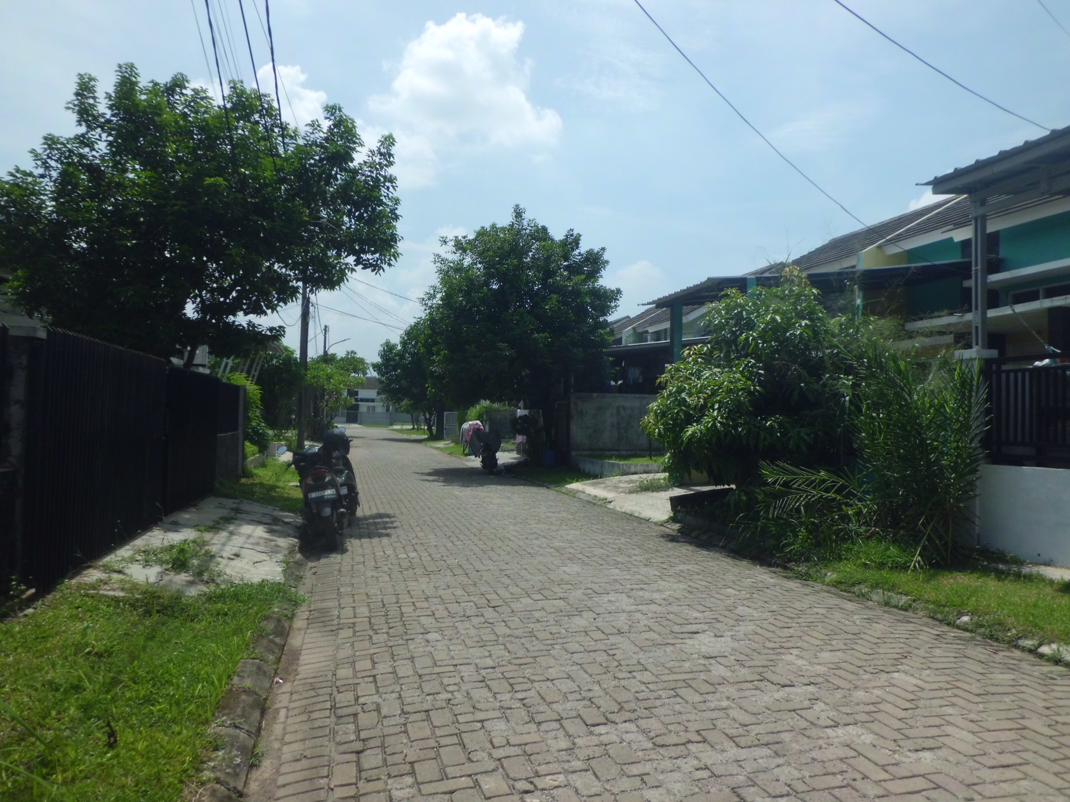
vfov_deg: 53.1
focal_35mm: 26
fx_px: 804
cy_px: 401
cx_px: 535
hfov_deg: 67.3
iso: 64
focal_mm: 4.7
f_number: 7.9
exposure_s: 1/320
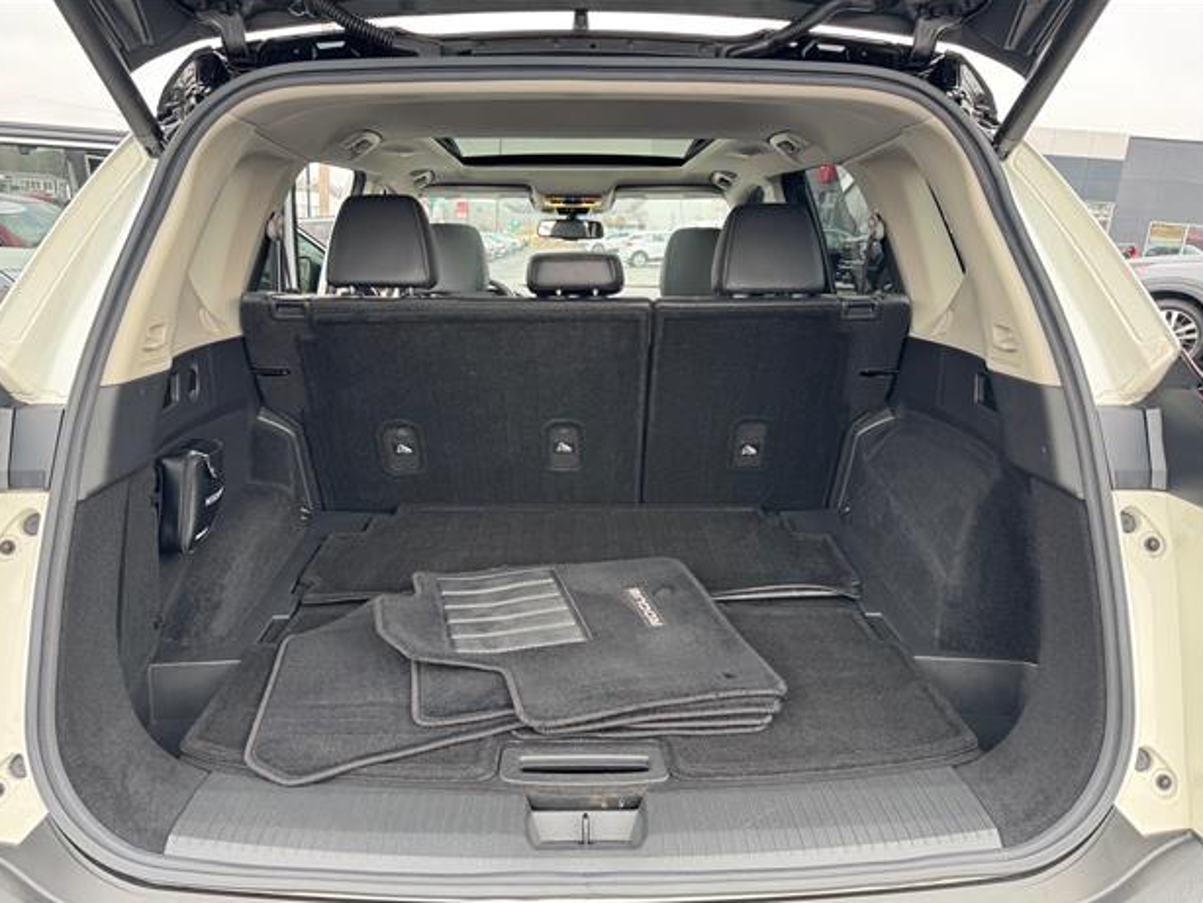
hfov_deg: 69.4
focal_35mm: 25
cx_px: 586
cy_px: 468
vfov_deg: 54.9
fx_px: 869
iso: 125
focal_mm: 6.76
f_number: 1.78
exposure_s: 1/121
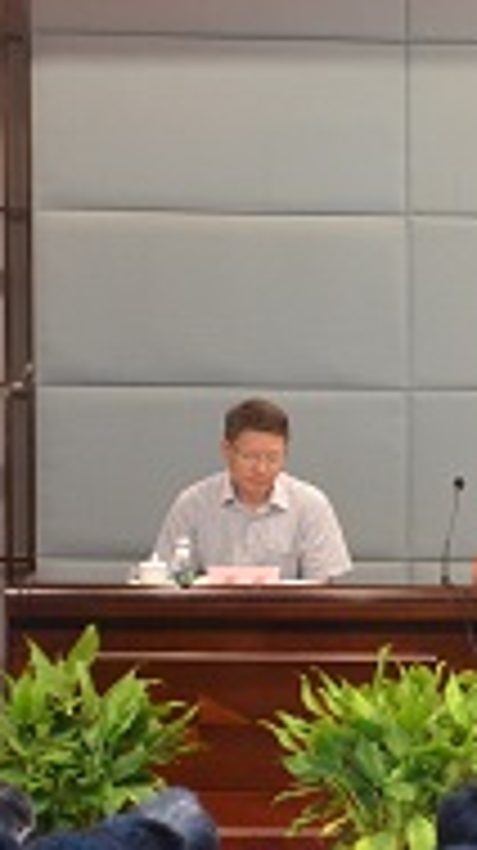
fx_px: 5837
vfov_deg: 8.3
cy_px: 488
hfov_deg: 4.6
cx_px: 1030
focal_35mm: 259
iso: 1600
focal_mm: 52
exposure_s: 1/15
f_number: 5
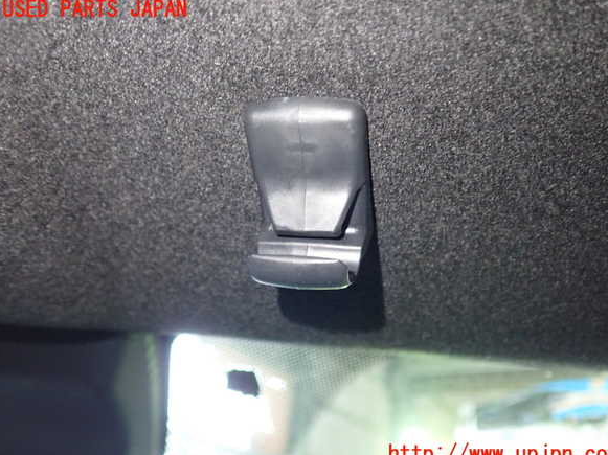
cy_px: 232
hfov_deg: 58.4
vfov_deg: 45.4
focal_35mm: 31
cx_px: 311
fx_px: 544
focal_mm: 5.5
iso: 800
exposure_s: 1/30
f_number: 2.3
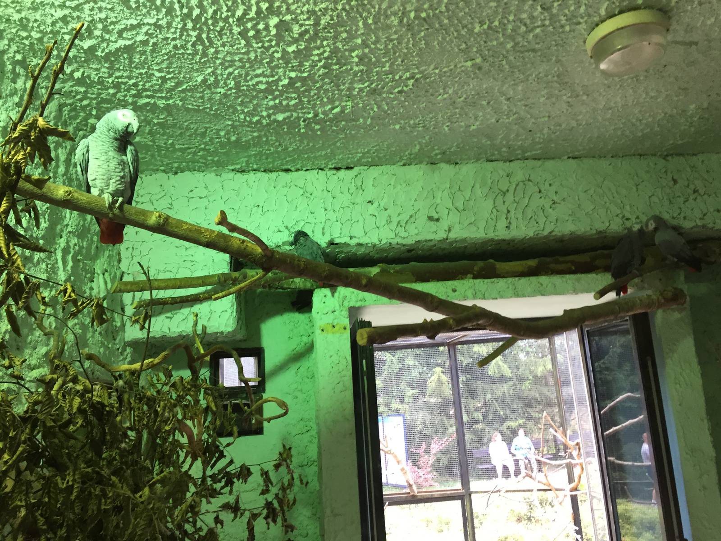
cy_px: 270
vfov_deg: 48.2
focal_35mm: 29
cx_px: 360
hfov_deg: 61.7
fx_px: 604
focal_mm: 4.15
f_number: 2.2
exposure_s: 1/33
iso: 40
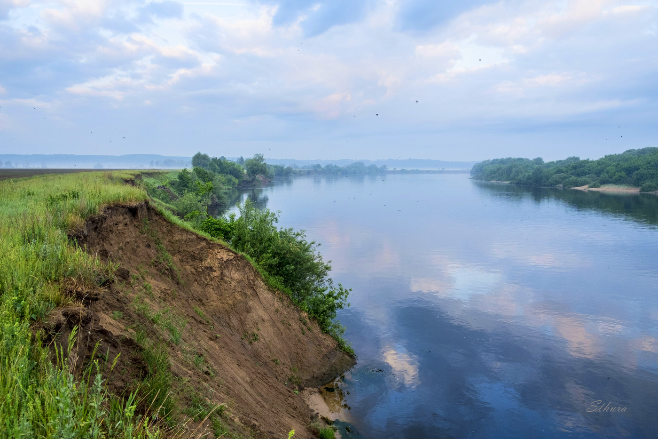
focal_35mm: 31
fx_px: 567
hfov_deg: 60.3
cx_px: 329
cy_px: 220
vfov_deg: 42.3
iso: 400
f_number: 6.4
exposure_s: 1/125
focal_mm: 20.5
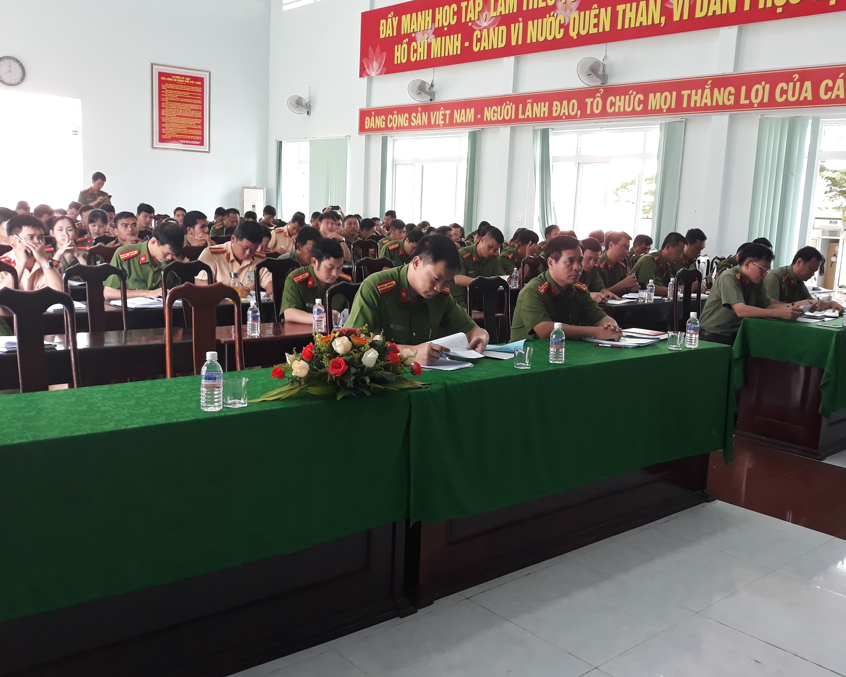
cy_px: 343
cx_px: 443
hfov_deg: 57.1
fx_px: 776
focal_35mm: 31
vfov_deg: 47.1
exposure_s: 1/50
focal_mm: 3.71
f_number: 1.7
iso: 100
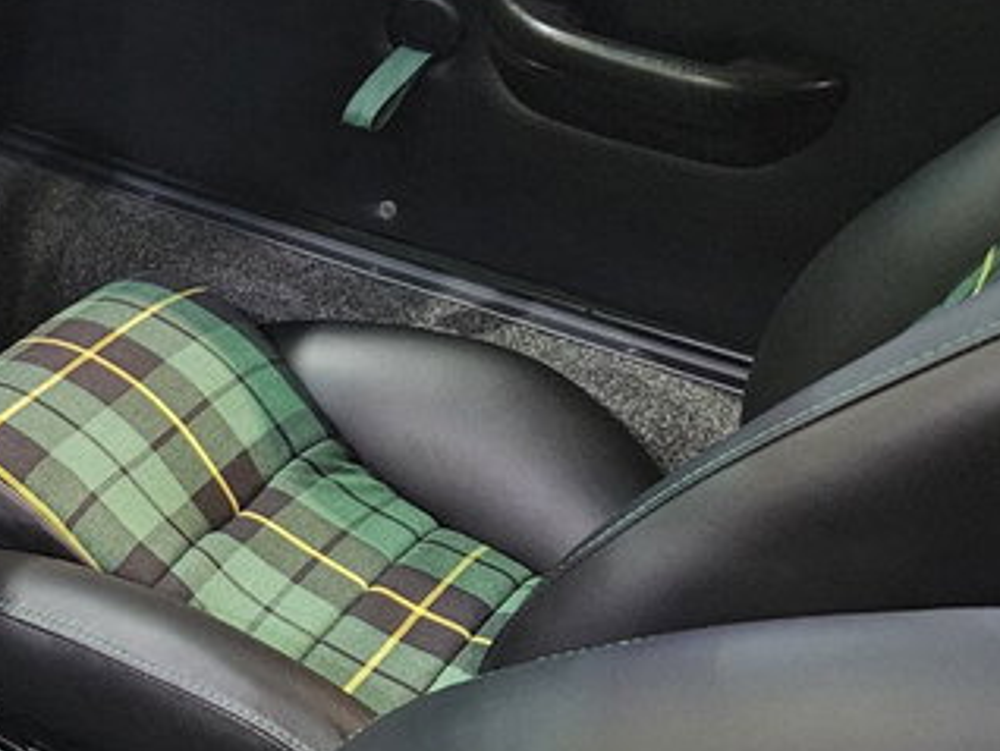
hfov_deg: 22.8
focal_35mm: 74
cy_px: 610
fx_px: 2139
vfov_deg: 19.7
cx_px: -374
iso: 1250
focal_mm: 5.4
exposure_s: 1/24
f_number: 1.8
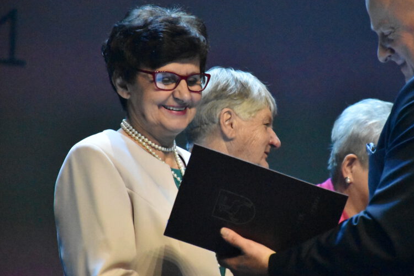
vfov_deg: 4.8
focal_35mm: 287
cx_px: 265
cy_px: 142
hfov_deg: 7.2
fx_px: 3302
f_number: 5.6
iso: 12800
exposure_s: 1/1000
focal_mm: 140
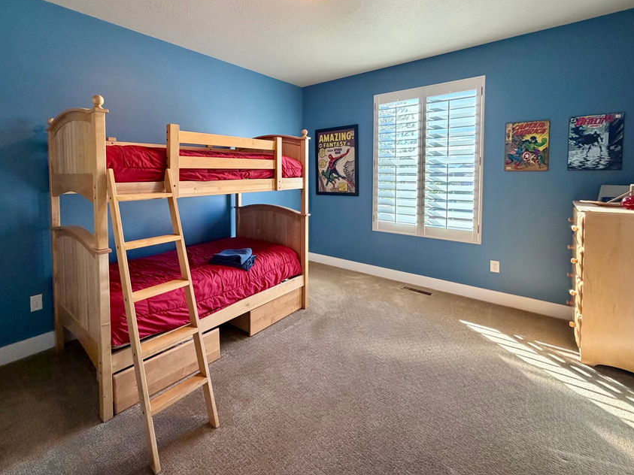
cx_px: 264
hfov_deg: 90.2
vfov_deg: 73.8
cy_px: 187
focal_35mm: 17
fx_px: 311
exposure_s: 1/120
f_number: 2.2
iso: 250
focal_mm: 2.22
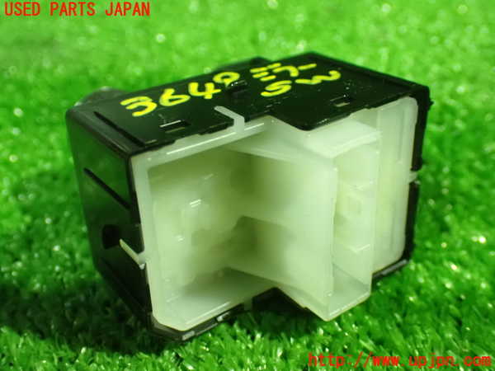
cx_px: 248
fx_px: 586
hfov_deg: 45.8
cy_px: 186
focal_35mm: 41
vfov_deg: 35.1
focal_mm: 7.31
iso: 1600
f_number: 2.8
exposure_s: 1/40
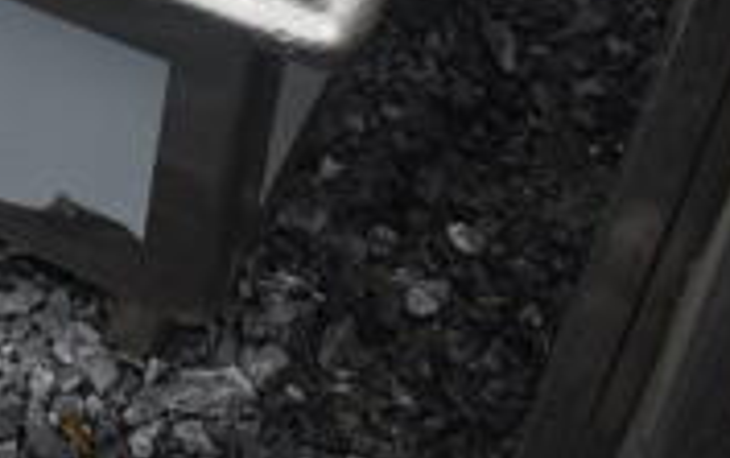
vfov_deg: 12.8
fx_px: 1892
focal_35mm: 95
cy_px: -314
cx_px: -396
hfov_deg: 18.9
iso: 100
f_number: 5.6
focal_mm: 18
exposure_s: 1/125
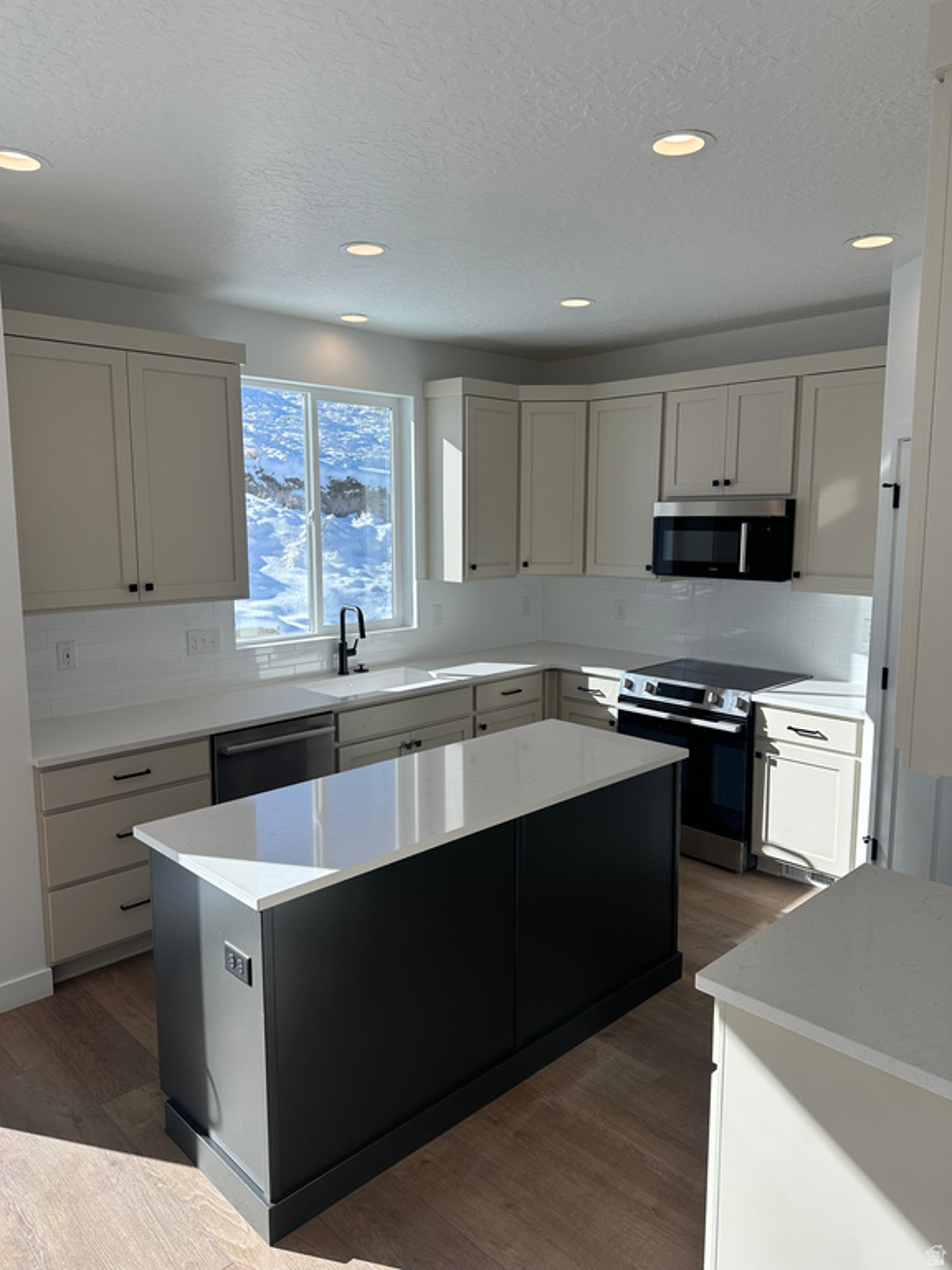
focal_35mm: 24
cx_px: 476
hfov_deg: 56.8
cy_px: 635
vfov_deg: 71.6
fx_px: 880
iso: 80
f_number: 1.78
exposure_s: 1/1613
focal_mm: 6.86
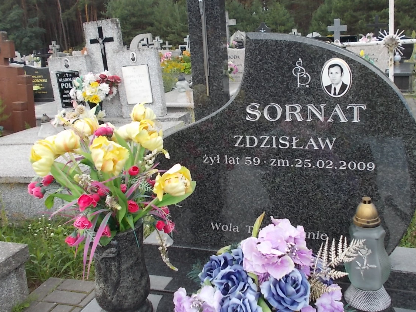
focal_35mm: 37
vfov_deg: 38.4
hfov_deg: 50.0
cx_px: 235
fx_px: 445
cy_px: 118
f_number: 3.2
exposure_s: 1/250
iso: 80
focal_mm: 4.6
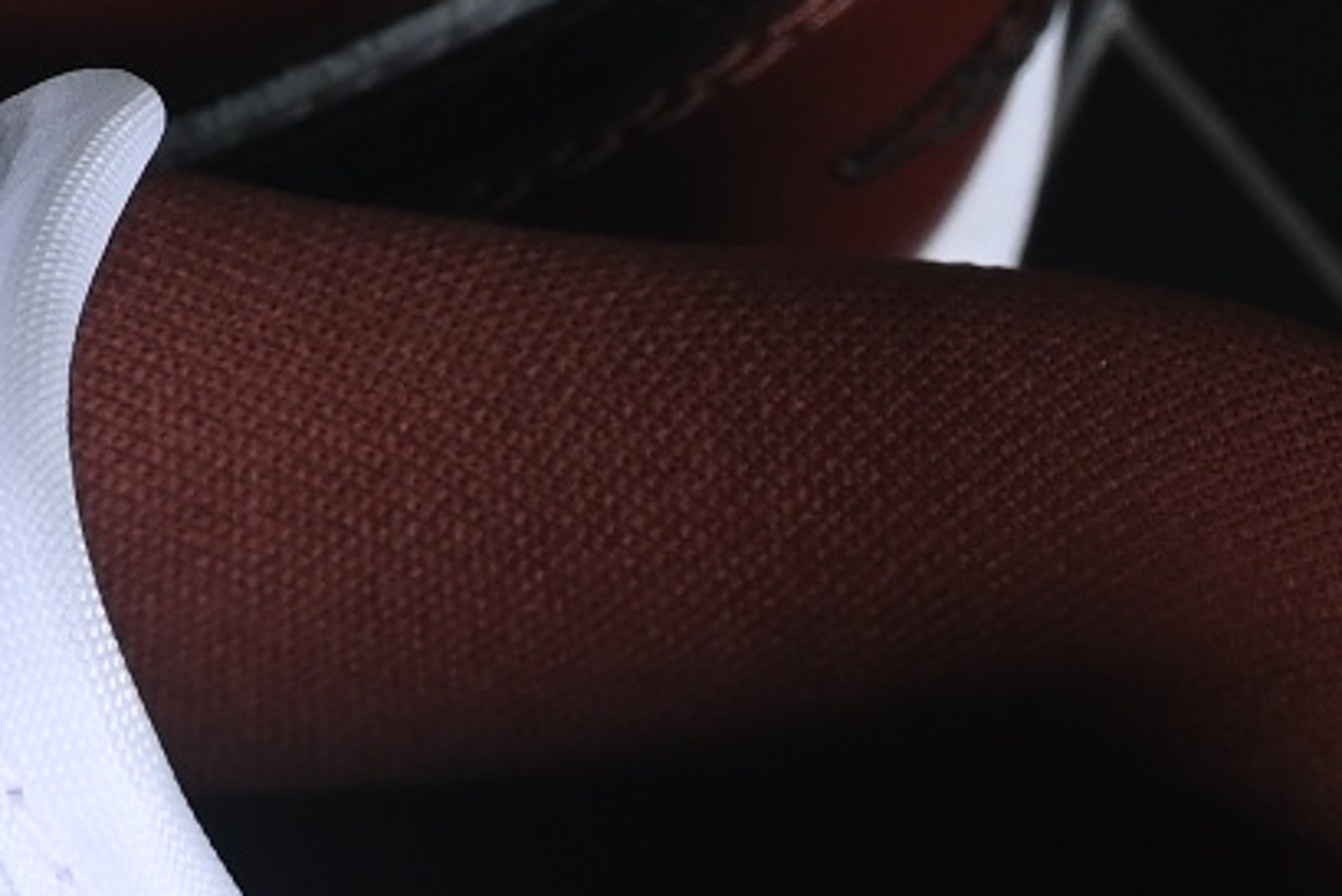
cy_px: 1004
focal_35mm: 510
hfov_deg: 4.0
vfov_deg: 2.7
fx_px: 19017
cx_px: -1749
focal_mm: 50
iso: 160
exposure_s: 1/60
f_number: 7.1
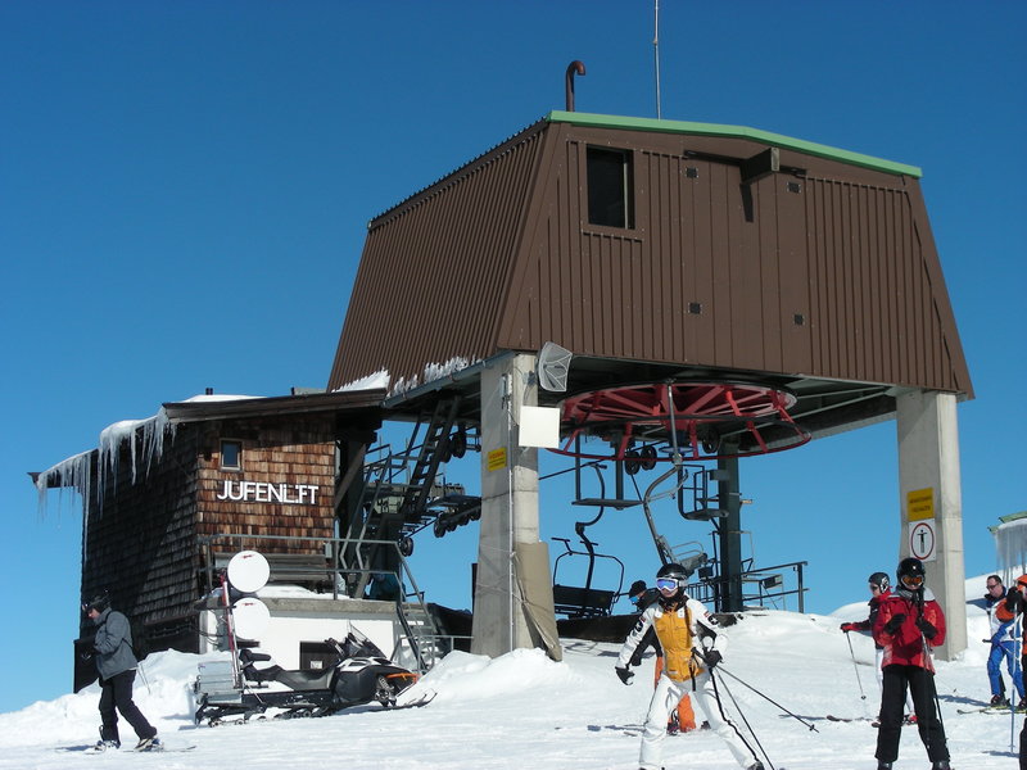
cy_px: 385
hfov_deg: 27.8
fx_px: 2077
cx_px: 514
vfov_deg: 21.0
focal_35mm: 70
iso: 50
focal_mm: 11.7
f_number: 5.6
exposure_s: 1/628
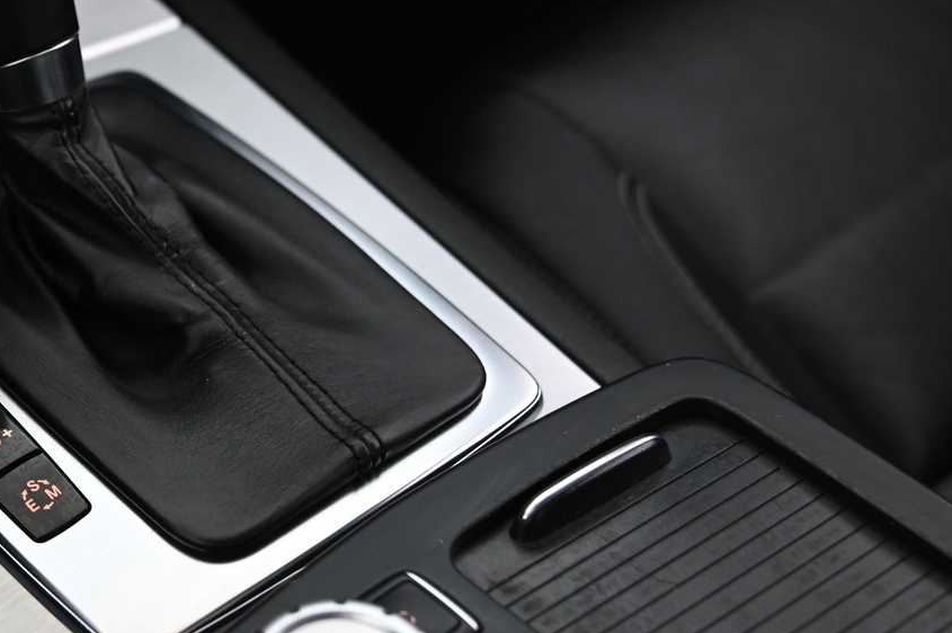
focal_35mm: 73
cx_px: 69
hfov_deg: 26.6
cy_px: 255
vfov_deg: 18.6
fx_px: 1929
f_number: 4
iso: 2000
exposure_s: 1/25
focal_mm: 38
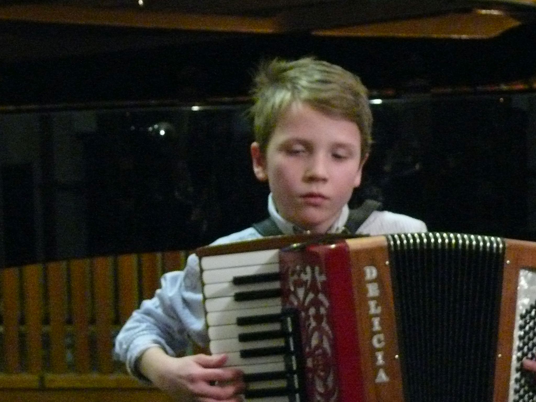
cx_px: 268
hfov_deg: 13.3
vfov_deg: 10.0
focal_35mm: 148
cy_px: 201
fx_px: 2292
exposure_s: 1/15
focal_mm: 17.6
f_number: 3.2
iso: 800
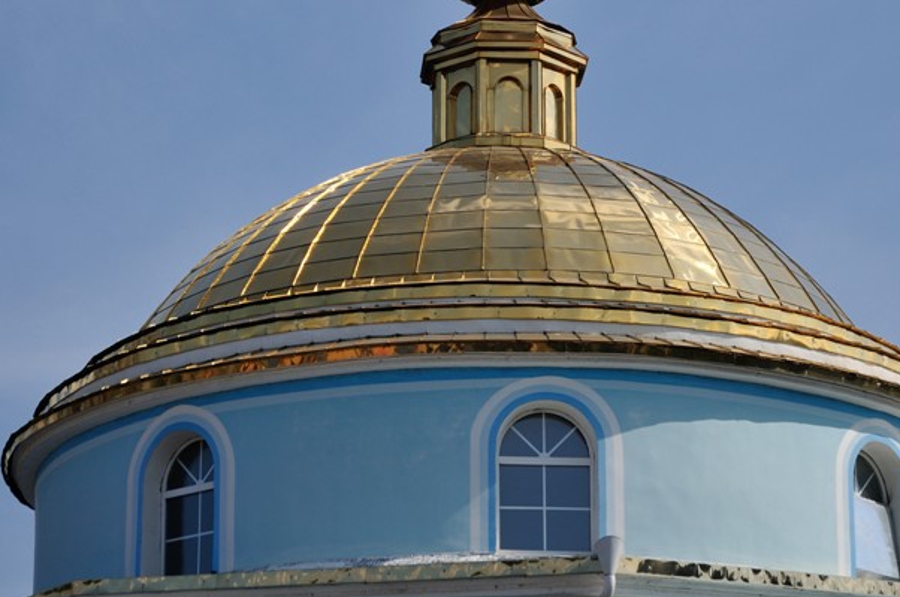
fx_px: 3693
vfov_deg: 9.2
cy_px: 155
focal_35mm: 148
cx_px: 507
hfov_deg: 13.9
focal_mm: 66
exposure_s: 1/640
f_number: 9
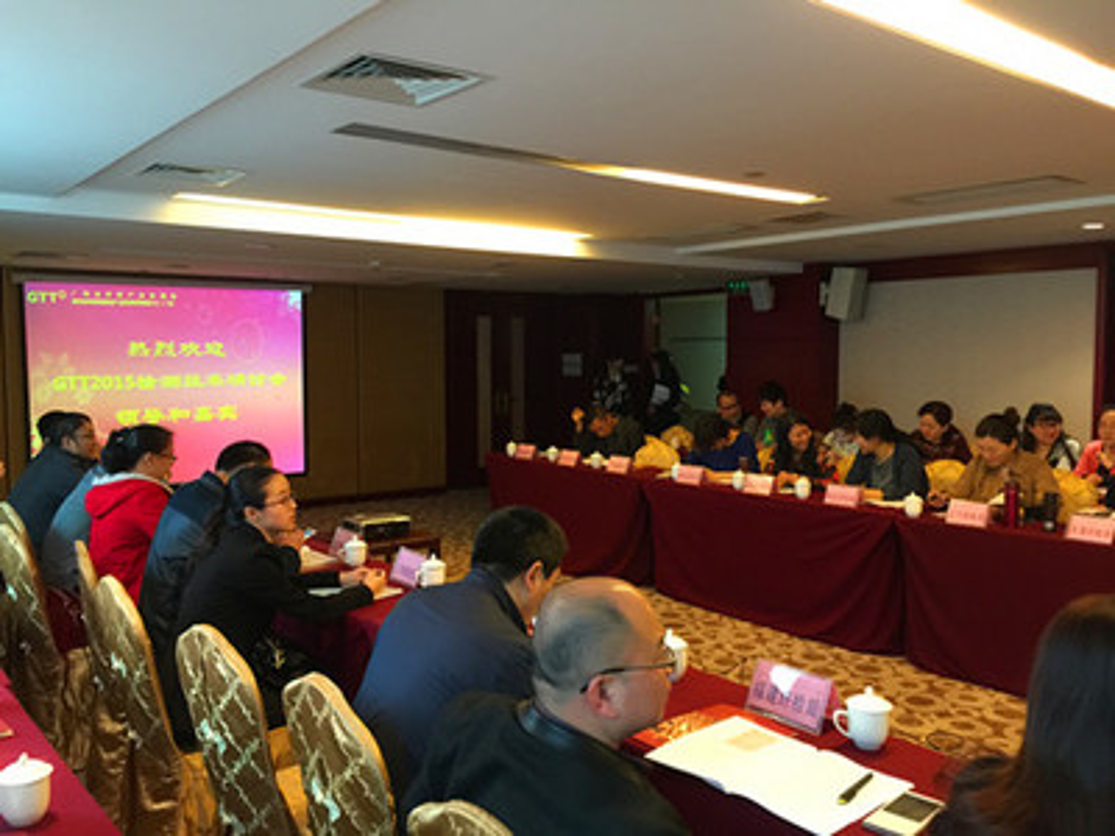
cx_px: 558
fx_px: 934
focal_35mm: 29
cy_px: 418
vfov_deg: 48.2
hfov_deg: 61.7
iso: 125
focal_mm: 4.15
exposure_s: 1/10
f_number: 2.2
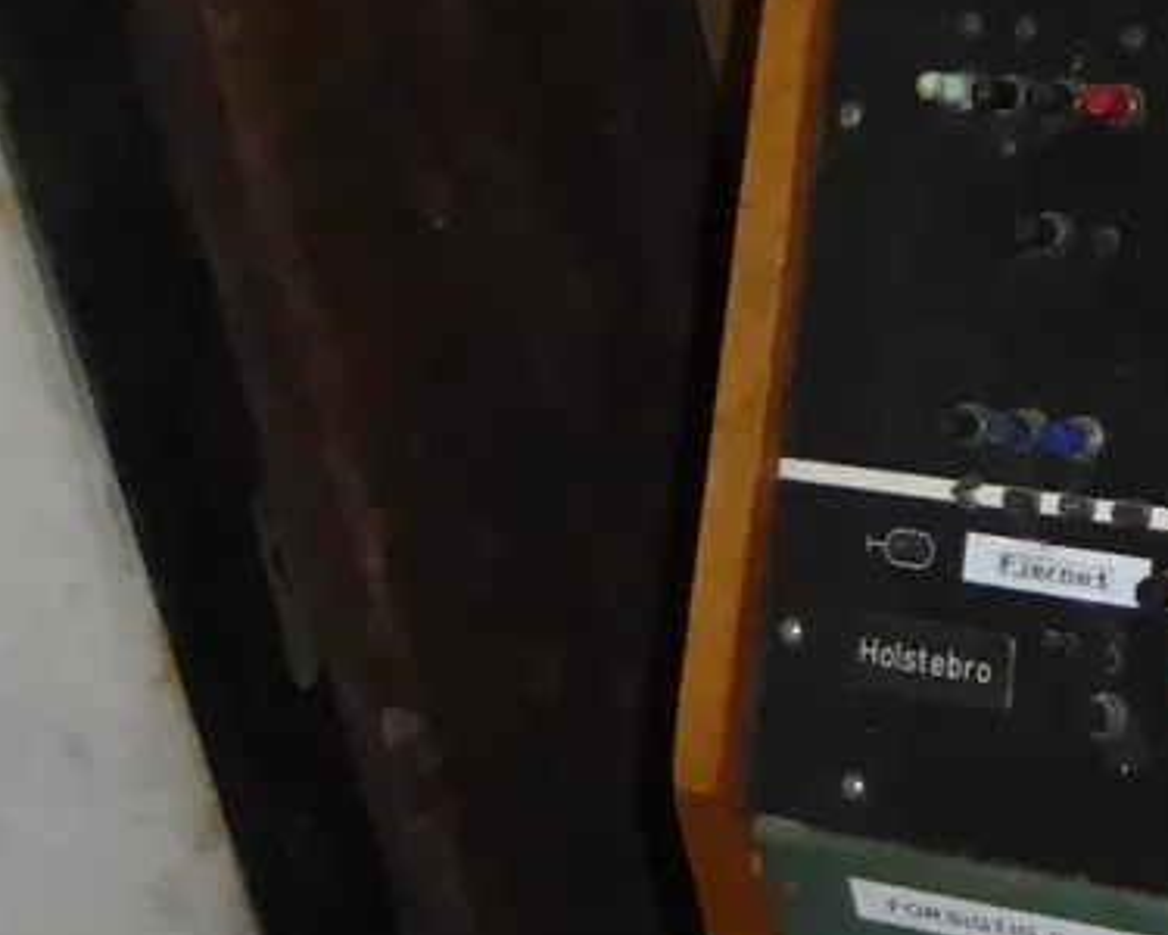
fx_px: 3595
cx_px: 1962
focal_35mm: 104
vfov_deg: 14.8
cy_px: 458
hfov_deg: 16.2
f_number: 3.3
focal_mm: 4.3
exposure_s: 1/60
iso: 400
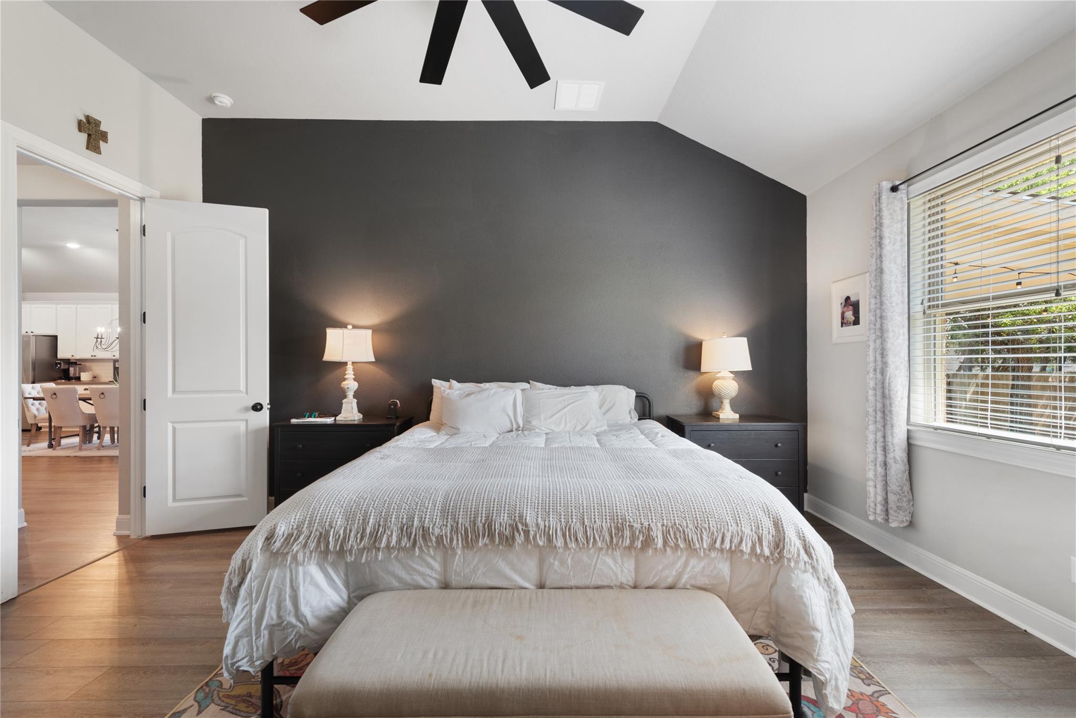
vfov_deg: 81.2
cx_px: 538
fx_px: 418
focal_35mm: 14
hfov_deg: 104.2
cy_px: 359
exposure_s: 1/5
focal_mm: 14
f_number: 8
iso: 400
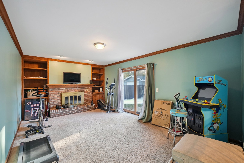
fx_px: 95
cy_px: 82
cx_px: 122
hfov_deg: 104.3
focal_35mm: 14
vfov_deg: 81.2
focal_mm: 14
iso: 400
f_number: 4
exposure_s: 1/50
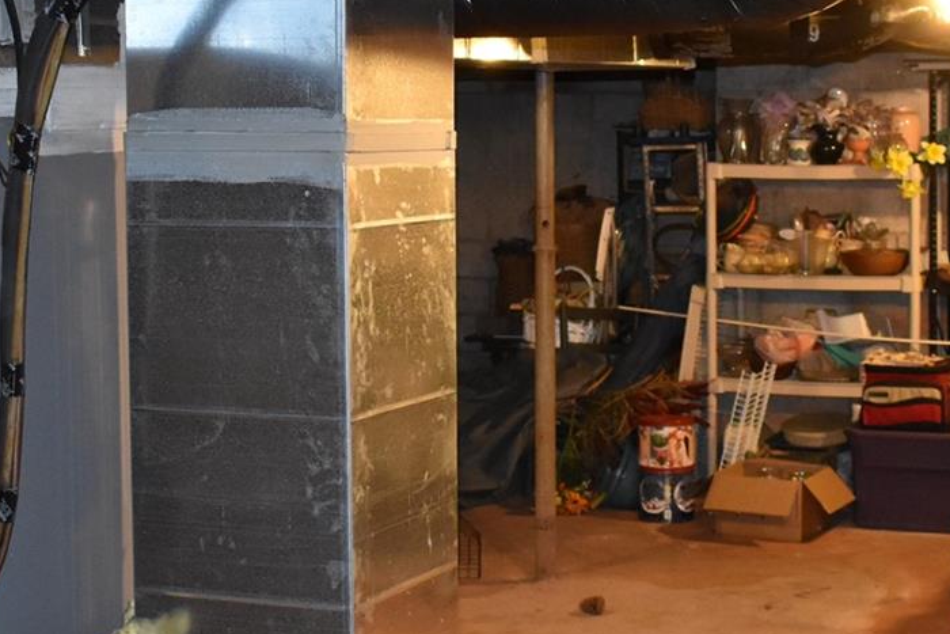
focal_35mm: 79
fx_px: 2085
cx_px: 528
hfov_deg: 25.7
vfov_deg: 17.3
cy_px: 287
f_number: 3.5
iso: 2200
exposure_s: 1/60
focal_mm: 18
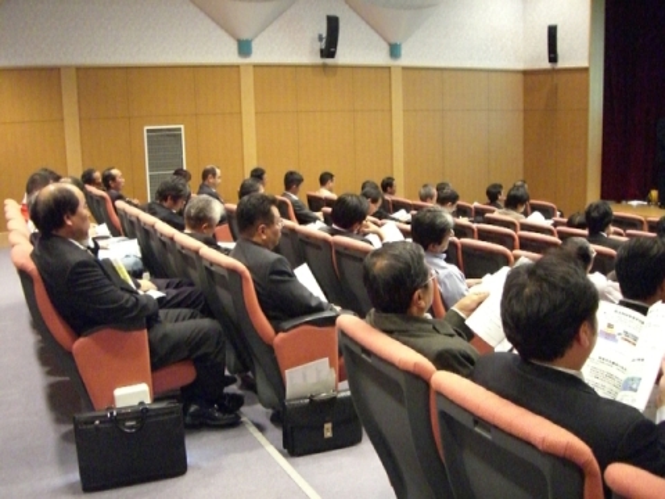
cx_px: 332
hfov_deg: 49.0
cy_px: 250
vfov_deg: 37.7
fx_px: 730
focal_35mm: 38
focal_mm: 6.2
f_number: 2.7
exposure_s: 1/20
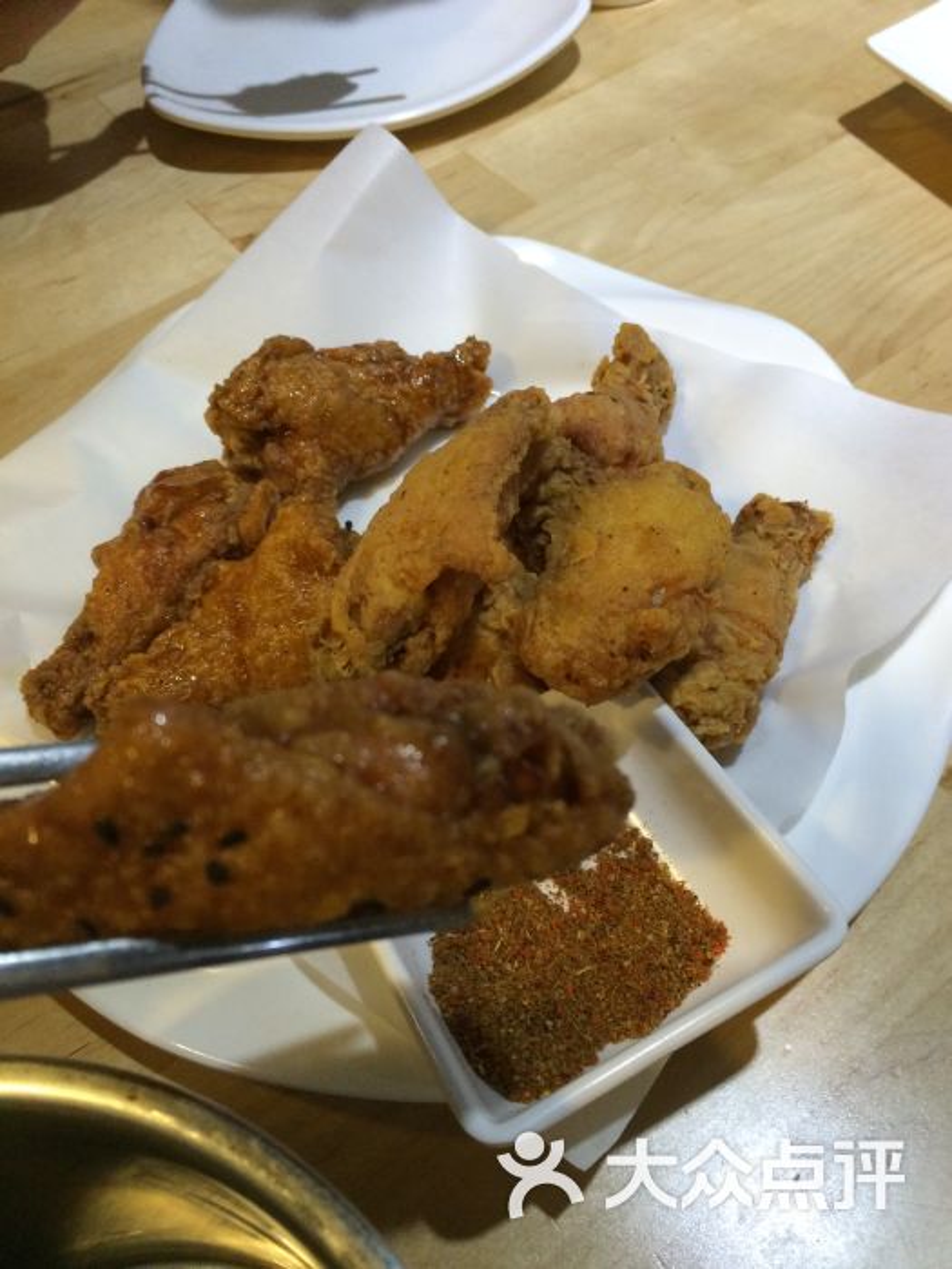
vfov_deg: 61.7
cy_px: 634
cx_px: 476
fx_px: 1063
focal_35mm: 29
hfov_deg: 48.2
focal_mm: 4.15
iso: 160
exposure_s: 1/30
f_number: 2.2
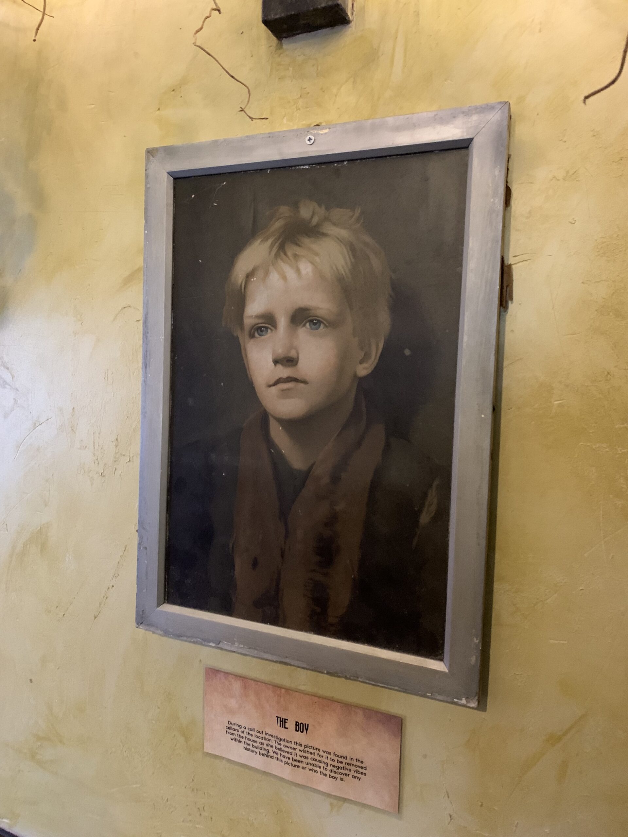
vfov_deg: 67.3
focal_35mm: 26
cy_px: 418
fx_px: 629
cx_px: 314
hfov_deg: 53.1
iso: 800
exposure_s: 1/22
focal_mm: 4.25
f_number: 1.8
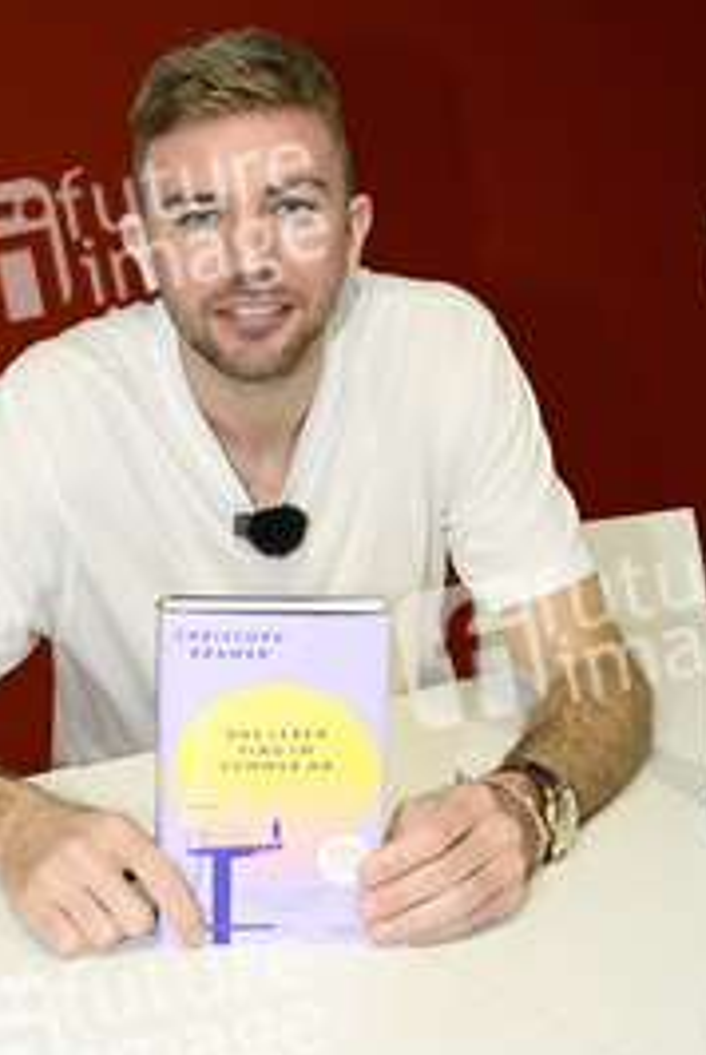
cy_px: 436
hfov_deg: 22.6
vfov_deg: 33.3
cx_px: 238
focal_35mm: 60
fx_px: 1760
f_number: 8
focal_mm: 40
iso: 1600
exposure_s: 1/200
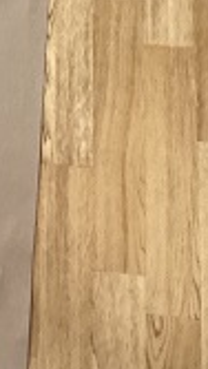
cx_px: -191
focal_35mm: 101
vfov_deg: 20.2
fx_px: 990
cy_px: -31
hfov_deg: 11.0
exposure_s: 1/60
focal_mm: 3.3
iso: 200
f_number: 2.4
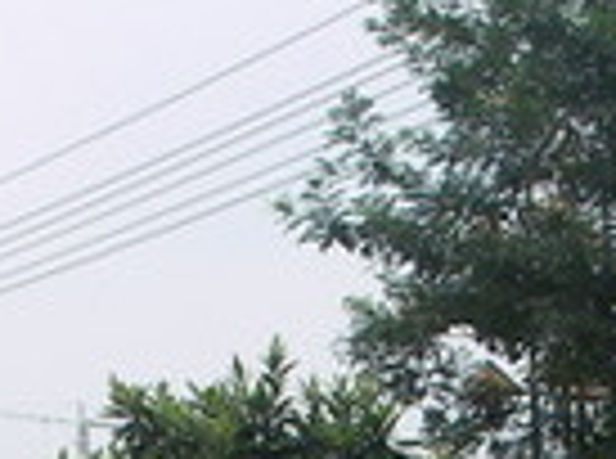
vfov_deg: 8.4
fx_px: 2964
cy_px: 896
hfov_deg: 11.8
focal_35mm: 167
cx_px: 504
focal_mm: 6.3
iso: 50
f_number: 3.3
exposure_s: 1/203
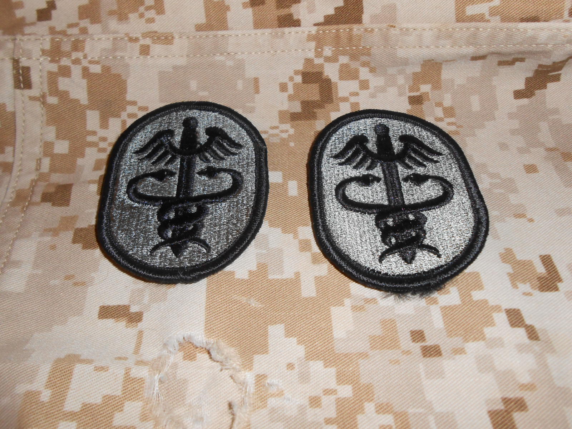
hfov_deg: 60.0
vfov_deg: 46.8
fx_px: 496
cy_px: 214
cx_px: 286
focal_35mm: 30
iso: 200
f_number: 11.9
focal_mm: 5.3
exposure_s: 1/25
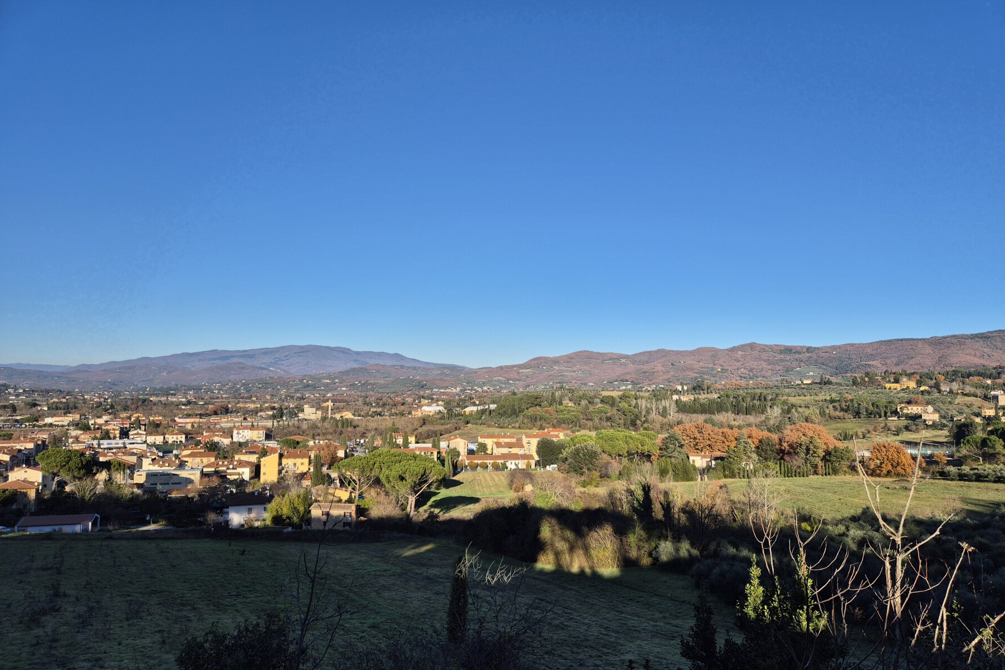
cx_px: 501
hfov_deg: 73.7
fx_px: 670
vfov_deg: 53.1
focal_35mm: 24
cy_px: 360
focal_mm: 5.4
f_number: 1.8
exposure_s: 1/1772
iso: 25
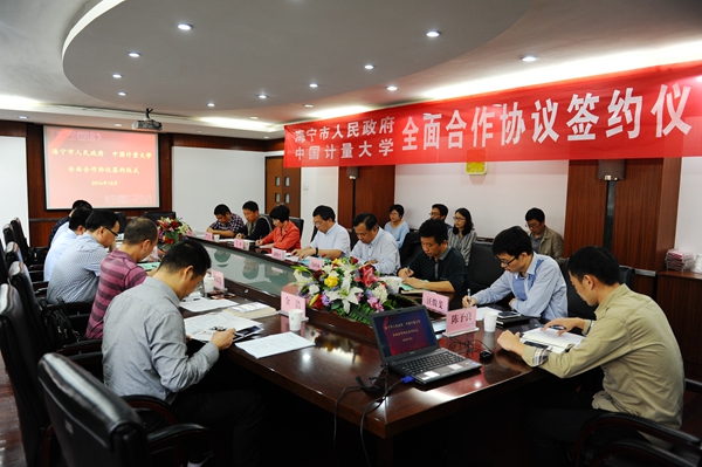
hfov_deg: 73.8
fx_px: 468
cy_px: 234
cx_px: 351
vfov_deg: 53.1
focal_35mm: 24
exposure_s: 1/60
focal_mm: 24
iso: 800
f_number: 3.2
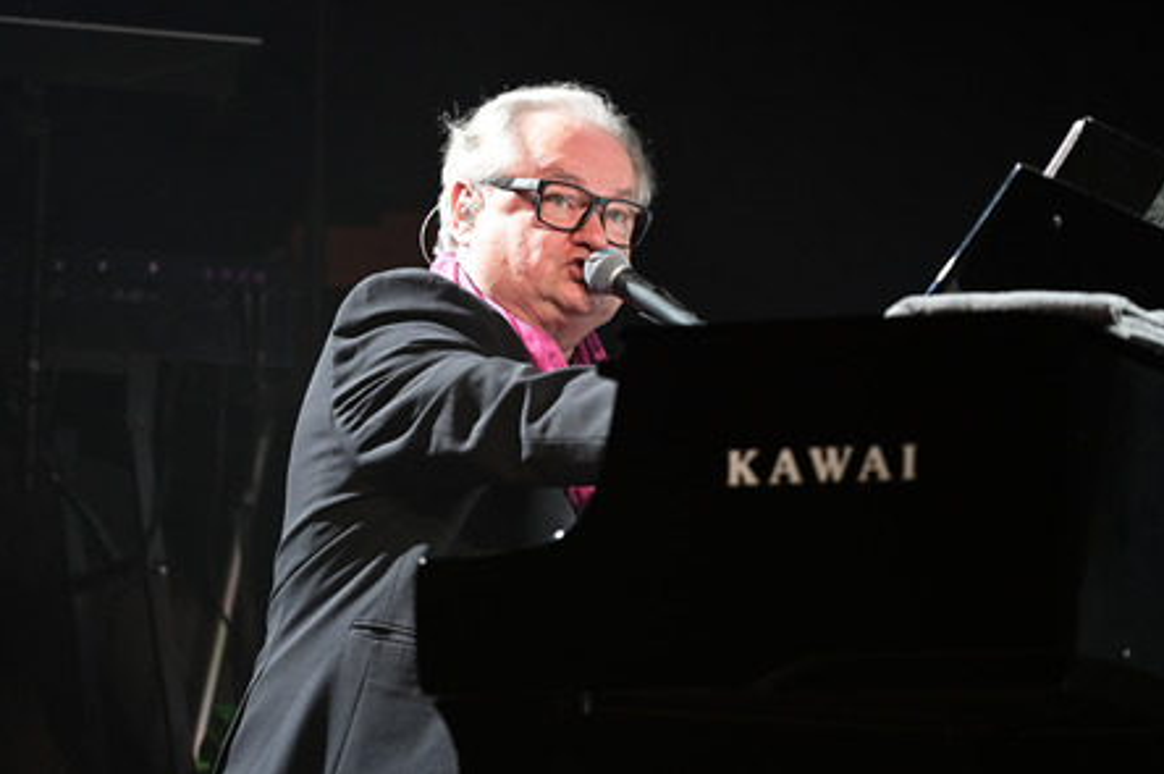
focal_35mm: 193
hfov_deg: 10.7
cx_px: 589
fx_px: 6233
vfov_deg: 7.1
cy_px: 383
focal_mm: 190
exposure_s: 1/500
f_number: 3.2
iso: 1600
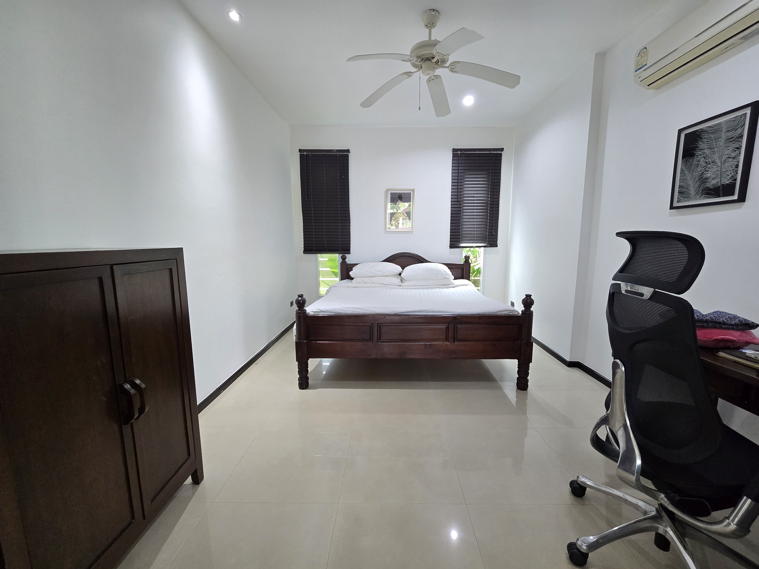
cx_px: 380
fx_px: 285
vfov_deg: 89.9
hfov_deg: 106.2
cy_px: 284
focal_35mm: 13
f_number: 2.2
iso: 200
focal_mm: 2.2
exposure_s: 1/50
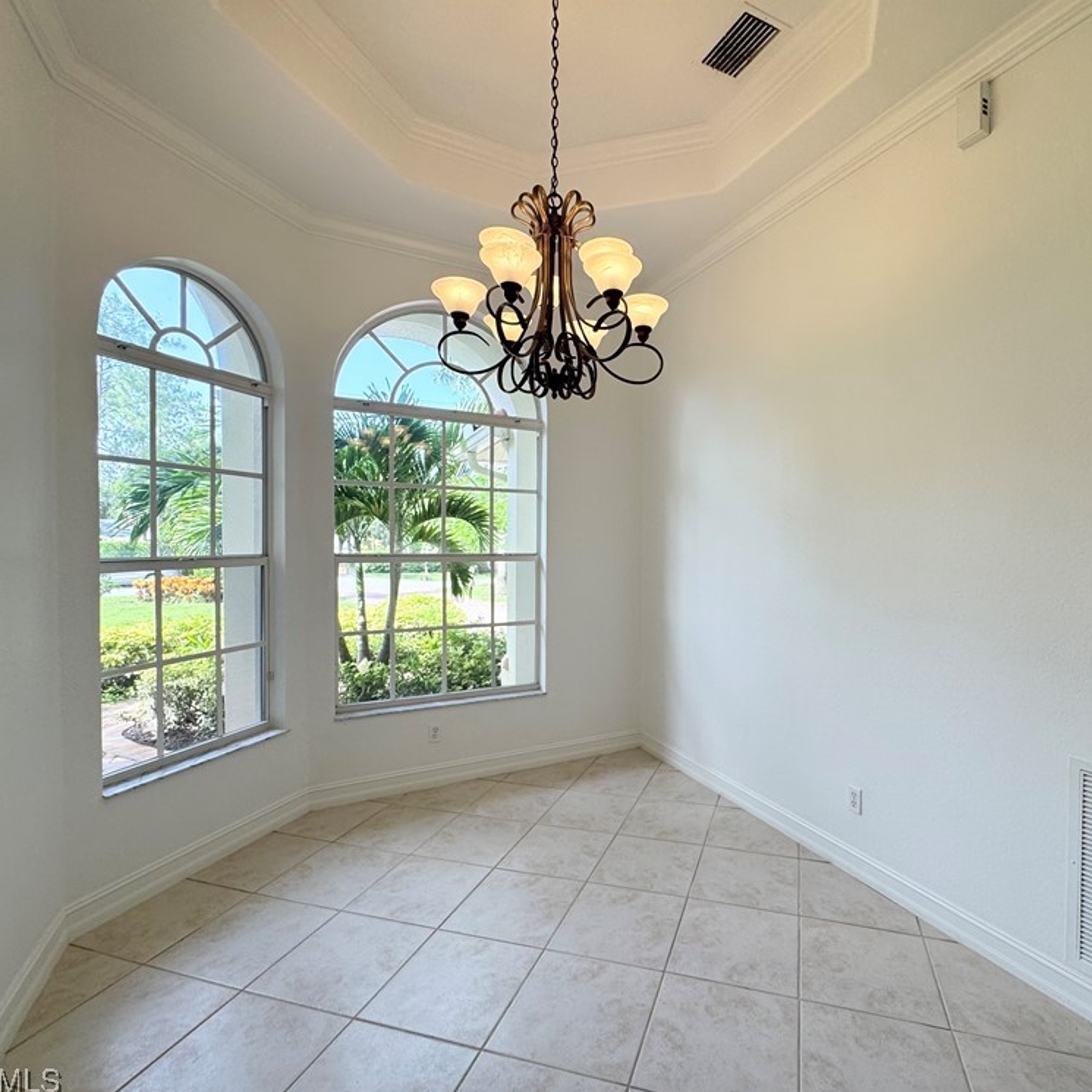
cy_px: 551
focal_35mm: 17
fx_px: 607
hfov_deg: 83.3
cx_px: 632
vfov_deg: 84.0
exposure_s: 1/153
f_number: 2.2
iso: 40
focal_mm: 2.22
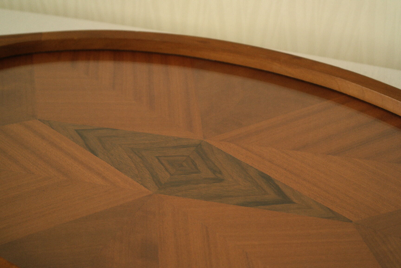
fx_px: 769
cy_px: 134
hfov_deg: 29.2
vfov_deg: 19.7
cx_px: 200
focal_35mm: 69
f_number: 5.6
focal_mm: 45
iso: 400
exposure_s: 1/30
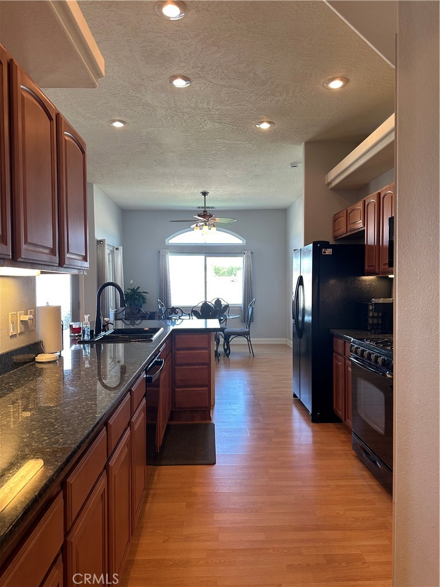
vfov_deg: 71.6
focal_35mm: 24
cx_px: 220
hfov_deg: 56.8
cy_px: 294
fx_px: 407
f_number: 1.78
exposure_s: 1/120
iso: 160
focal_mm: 6.86
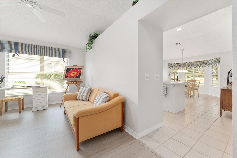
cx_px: 118
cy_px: 79
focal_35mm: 15
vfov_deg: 78.8
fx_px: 96
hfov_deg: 101.9
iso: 400
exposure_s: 1/10
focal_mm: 14.6
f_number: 7.1
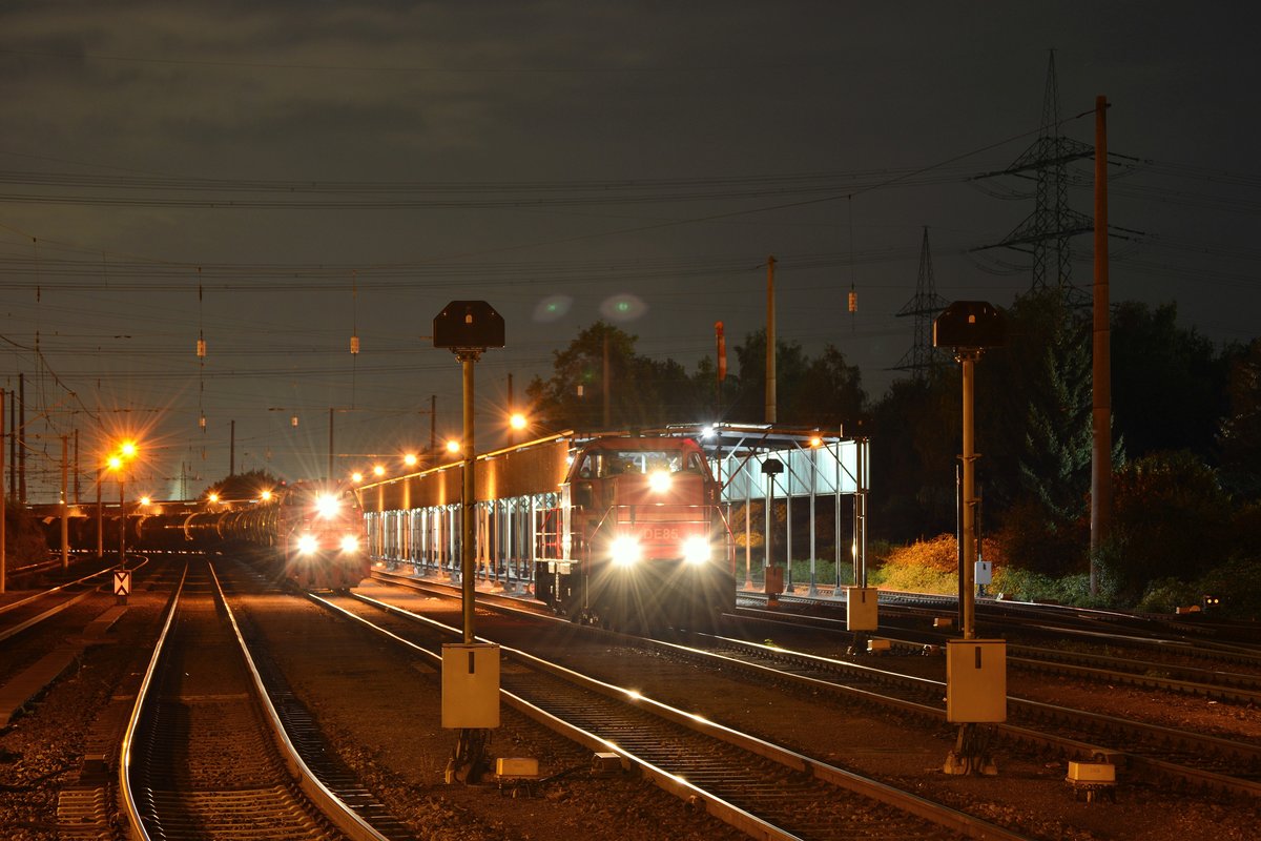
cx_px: 630
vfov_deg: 13.0
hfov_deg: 19.5
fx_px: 3678
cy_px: 420
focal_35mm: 105
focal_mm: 70
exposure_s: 30
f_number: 6.3
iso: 100
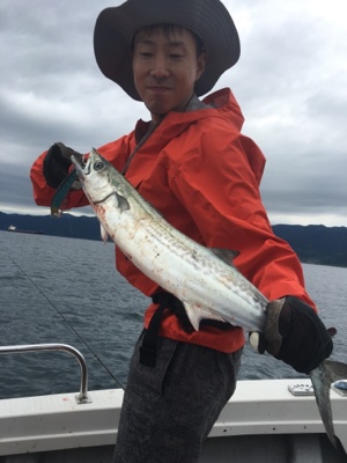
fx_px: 388
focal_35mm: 29
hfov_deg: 48.2
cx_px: 174
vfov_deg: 61.7
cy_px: 232
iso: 25
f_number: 2.2
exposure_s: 1/785
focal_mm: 4.15
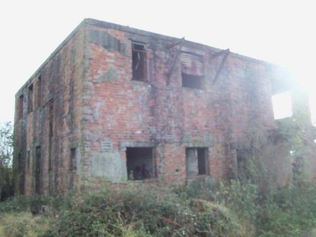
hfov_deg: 52.6
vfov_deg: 40.7
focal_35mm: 35
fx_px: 320
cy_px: 118
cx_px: 158
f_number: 3
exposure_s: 1/125
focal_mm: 6.3
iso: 80
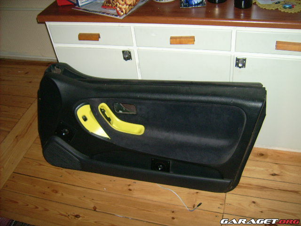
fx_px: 304
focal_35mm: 35
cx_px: 150
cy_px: 113
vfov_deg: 40.7
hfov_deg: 52.6
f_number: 2.8
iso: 100
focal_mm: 5.95
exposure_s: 1/60
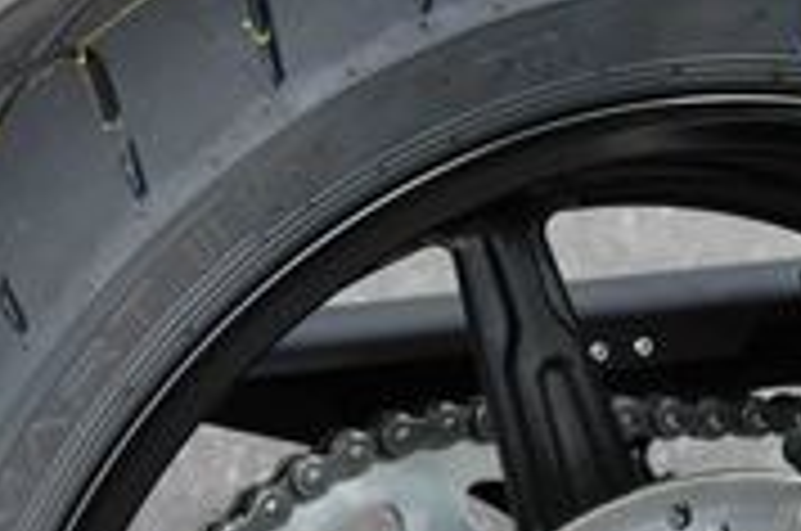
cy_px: 290
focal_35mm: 225
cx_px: 1494
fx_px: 4997
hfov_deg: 8.7
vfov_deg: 6.1
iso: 800
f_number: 8
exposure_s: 1/1000
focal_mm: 50
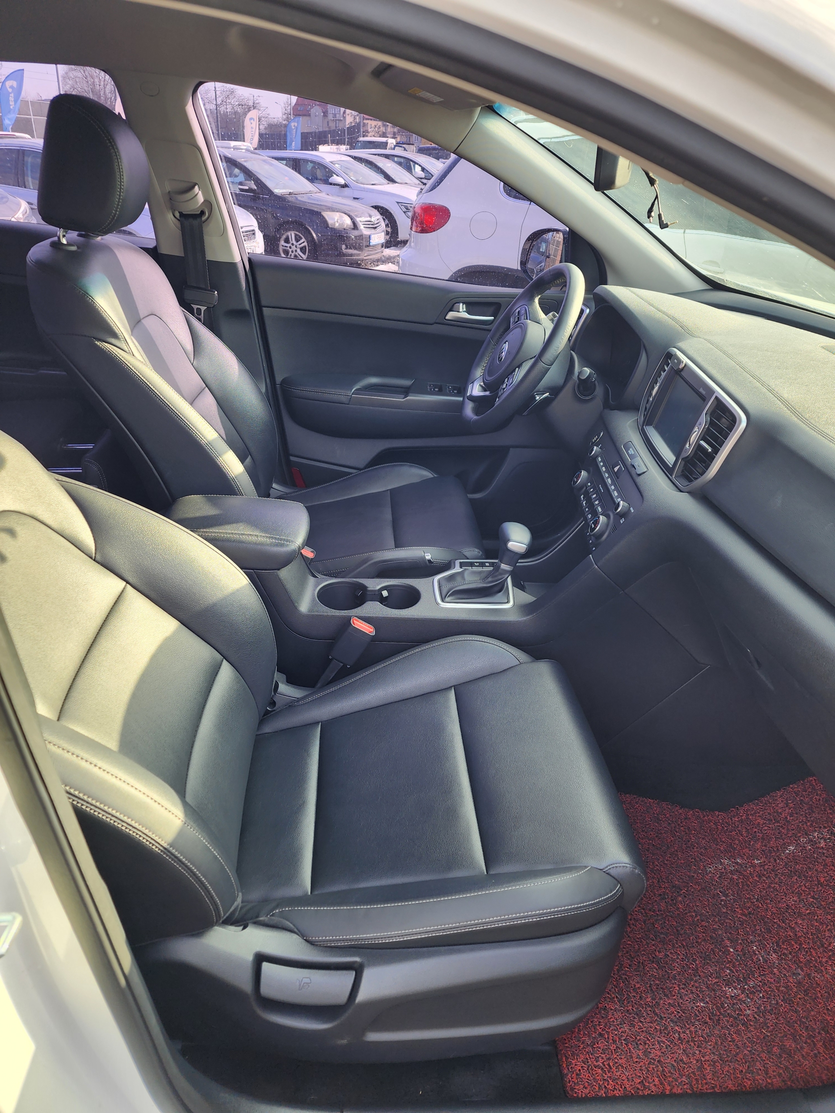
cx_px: 418
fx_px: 740
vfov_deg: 73.9
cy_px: 556
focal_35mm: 23
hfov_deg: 58.9
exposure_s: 1/180
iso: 40
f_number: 1.8
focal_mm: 6.4
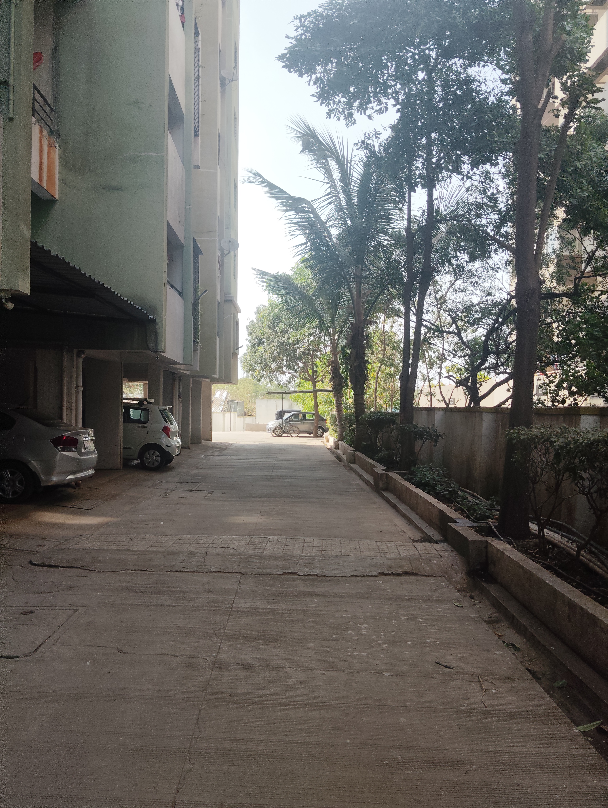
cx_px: 304
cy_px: 404
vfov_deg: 61.6
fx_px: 677
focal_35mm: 29
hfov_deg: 48.3
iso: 50
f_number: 1.8
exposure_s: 1/612
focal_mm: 4.25
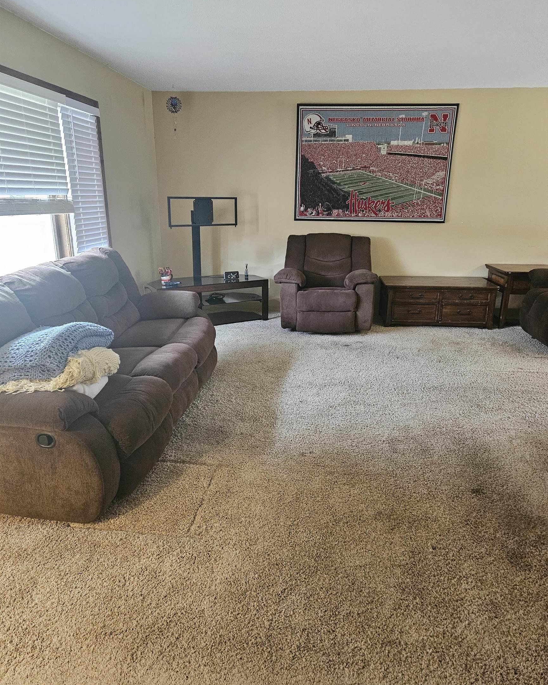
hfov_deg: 58.8
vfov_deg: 70.3
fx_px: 487
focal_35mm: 24
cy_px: 342
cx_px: 274
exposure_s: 1/120
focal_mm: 5.4
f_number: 1.8
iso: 800
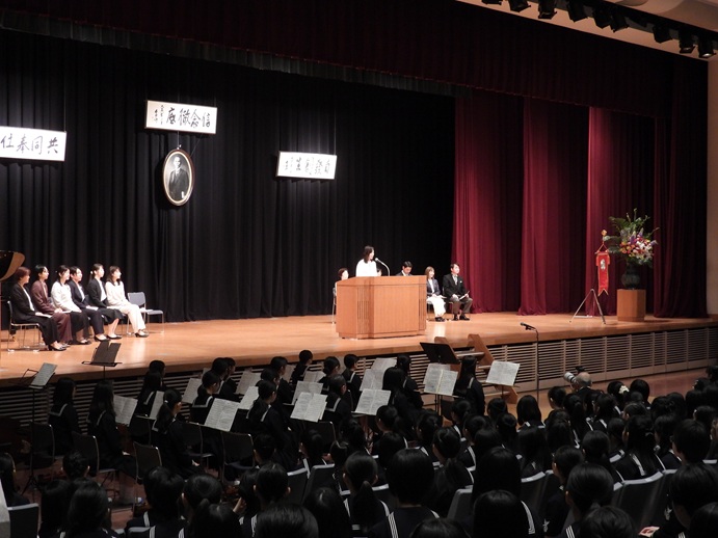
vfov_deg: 26.6
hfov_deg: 34.9
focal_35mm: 55
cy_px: 269
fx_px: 1141
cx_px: 359
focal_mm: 9.8
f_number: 3.5
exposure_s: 1/60
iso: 560
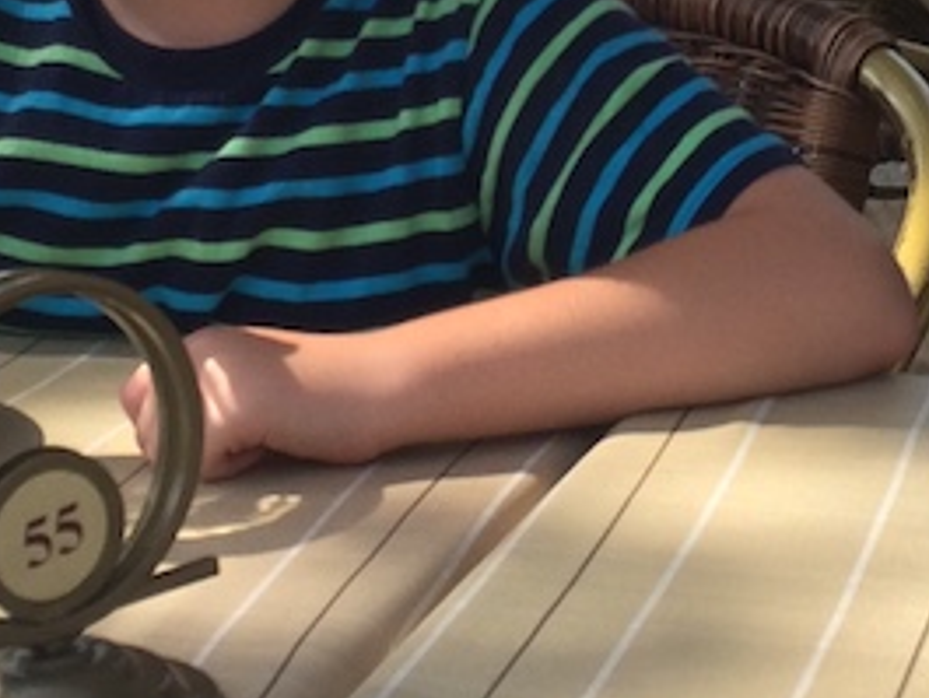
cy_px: -133
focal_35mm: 112
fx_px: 3007
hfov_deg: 17.5
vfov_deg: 12.9
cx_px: 708
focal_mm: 4.15
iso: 32
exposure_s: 1/933
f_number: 2.2
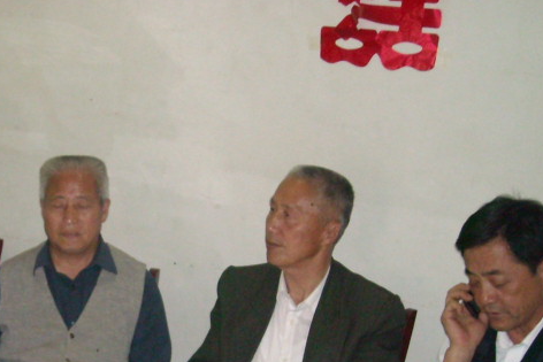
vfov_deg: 16.8
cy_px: 393
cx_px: 60
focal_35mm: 79
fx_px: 1192
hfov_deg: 24.9
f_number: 2.8
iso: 400
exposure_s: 1/60
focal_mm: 5.7
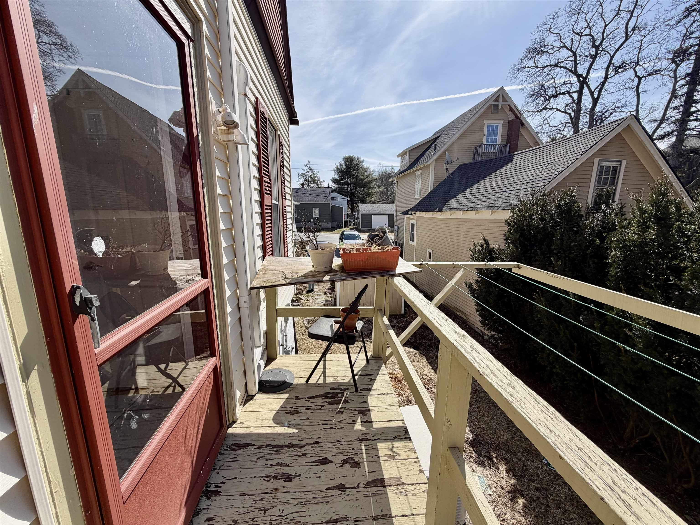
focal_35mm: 14
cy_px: 262
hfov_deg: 102.1
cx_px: 350
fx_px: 283
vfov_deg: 85.7
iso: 20
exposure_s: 1/770
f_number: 2.2
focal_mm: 2.22
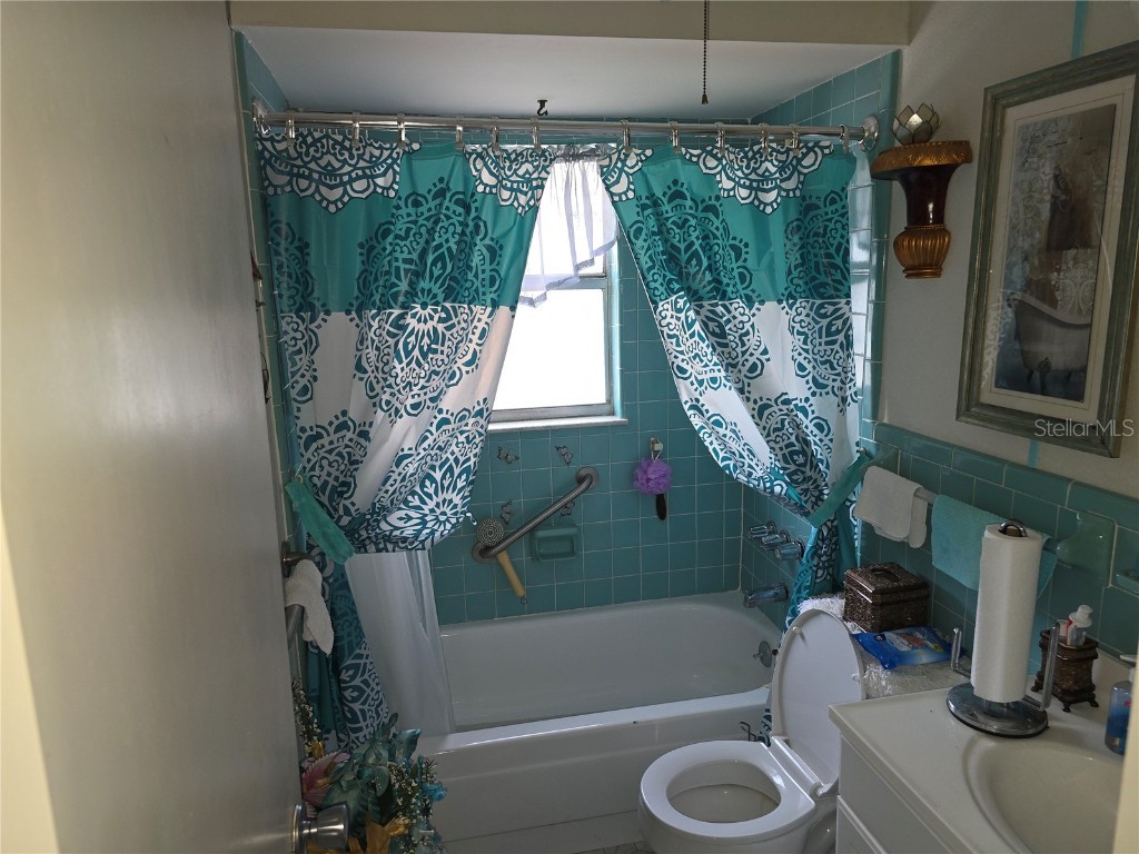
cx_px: 570
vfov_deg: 58.9
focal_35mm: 23
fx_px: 757
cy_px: 427
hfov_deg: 73.9
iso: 100
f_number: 1.7
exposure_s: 1/60
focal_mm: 6.3
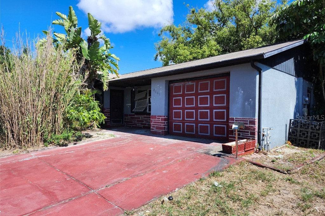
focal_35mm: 24
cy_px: 117
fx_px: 217
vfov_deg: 53.0
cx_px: 163
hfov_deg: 73.8
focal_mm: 5.54
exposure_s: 1/1084
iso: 25
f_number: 1.8
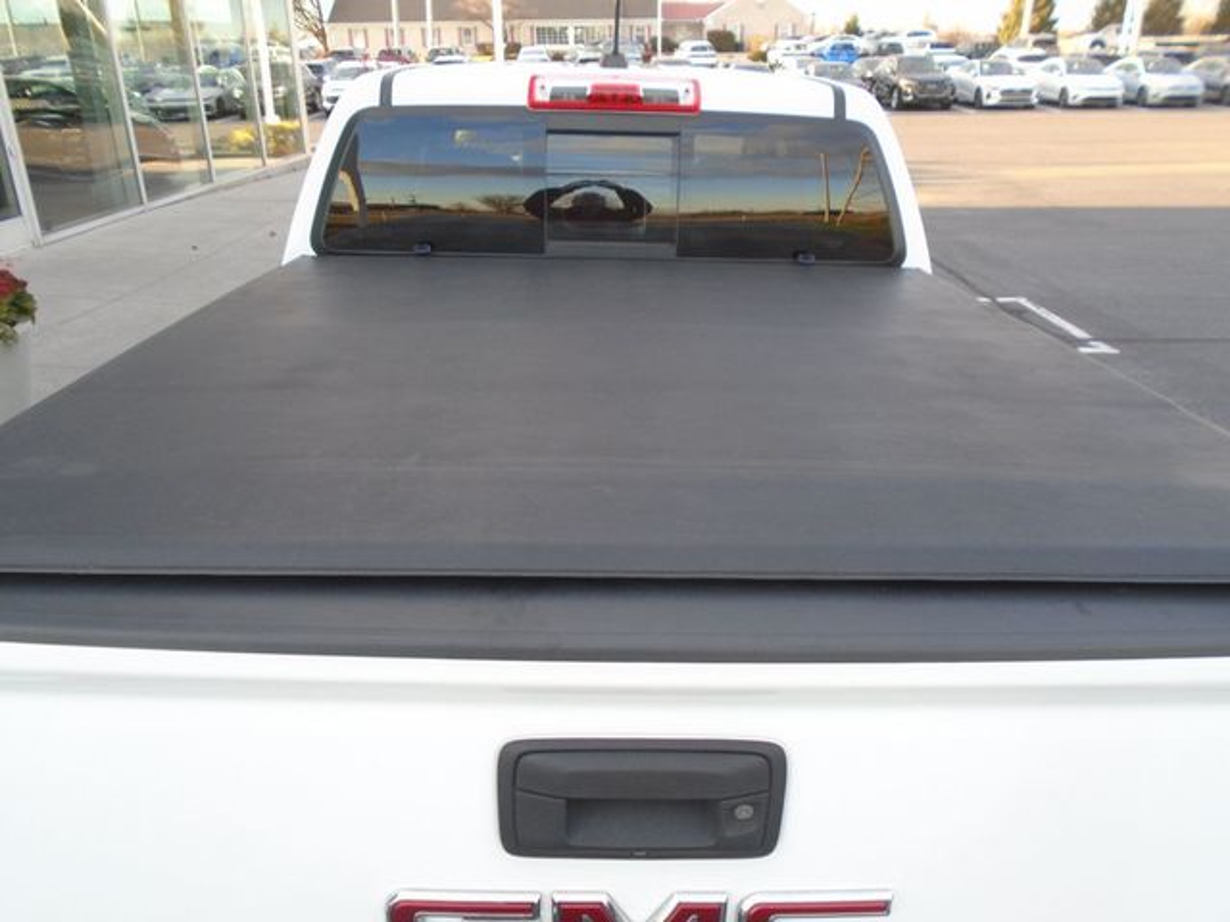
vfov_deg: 53.1
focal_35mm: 26
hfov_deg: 67.3
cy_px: 461
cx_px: 615
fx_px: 924
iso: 100
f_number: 3.2
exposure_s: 1/50
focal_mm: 4.6
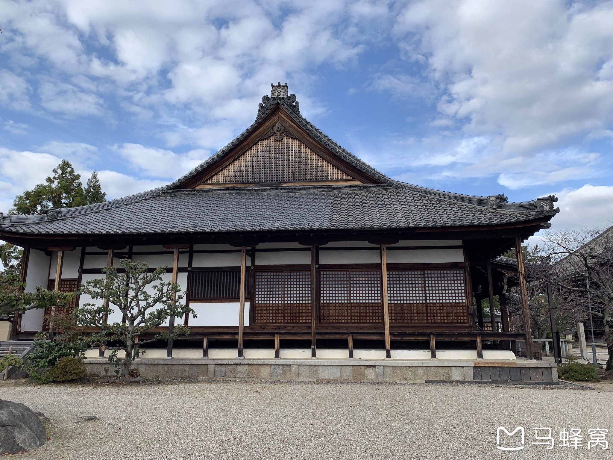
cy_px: 230
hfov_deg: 67.3
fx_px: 460
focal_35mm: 26
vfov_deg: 53.1
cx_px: 306
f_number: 1.8
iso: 25
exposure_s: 1/1149
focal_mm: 4.25
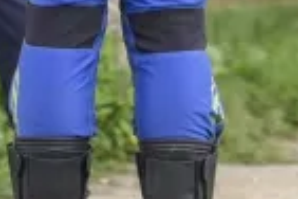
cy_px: -183
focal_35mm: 887
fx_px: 7342
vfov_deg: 1.5
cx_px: 406
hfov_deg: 2.3
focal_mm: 165
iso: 1000
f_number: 2.8
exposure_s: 1/5000
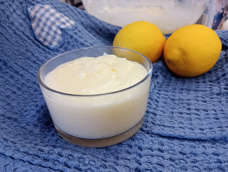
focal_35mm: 28
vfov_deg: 49.9
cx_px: 114
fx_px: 185
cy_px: 86
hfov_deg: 63.4
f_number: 1.8
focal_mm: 4.27
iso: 529
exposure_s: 1/33.3
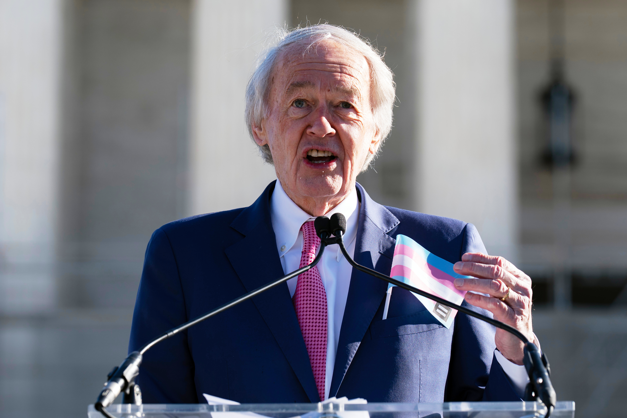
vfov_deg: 9.4
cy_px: 209
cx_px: 314
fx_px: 2543
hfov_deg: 14.1
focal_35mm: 146
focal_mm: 146
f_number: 5
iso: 160
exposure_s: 1/640
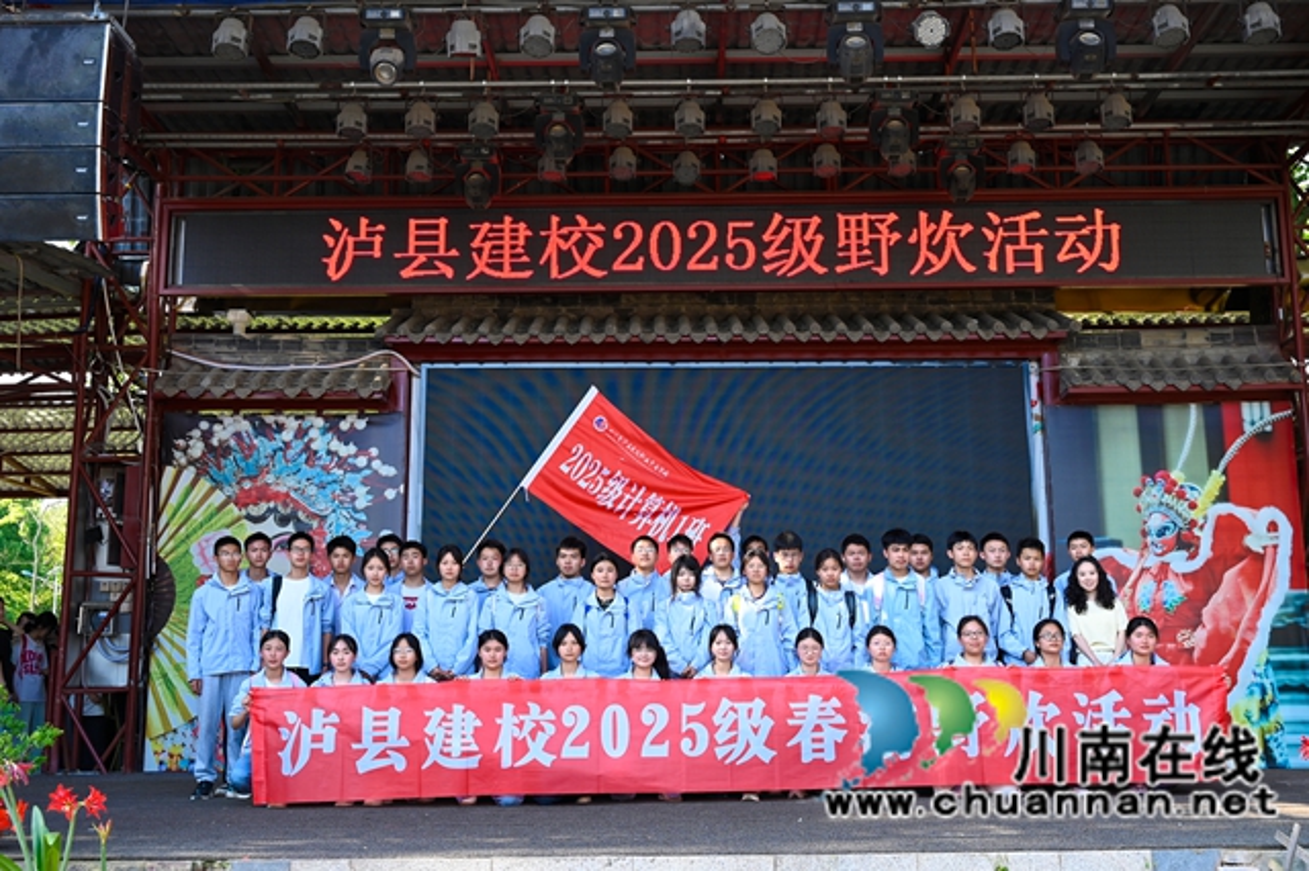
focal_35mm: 38
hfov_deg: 50.7
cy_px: 436
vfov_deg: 35.0
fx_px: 1381
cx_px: 654
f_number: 7.1
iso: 500
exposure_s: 1/160
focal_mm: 38
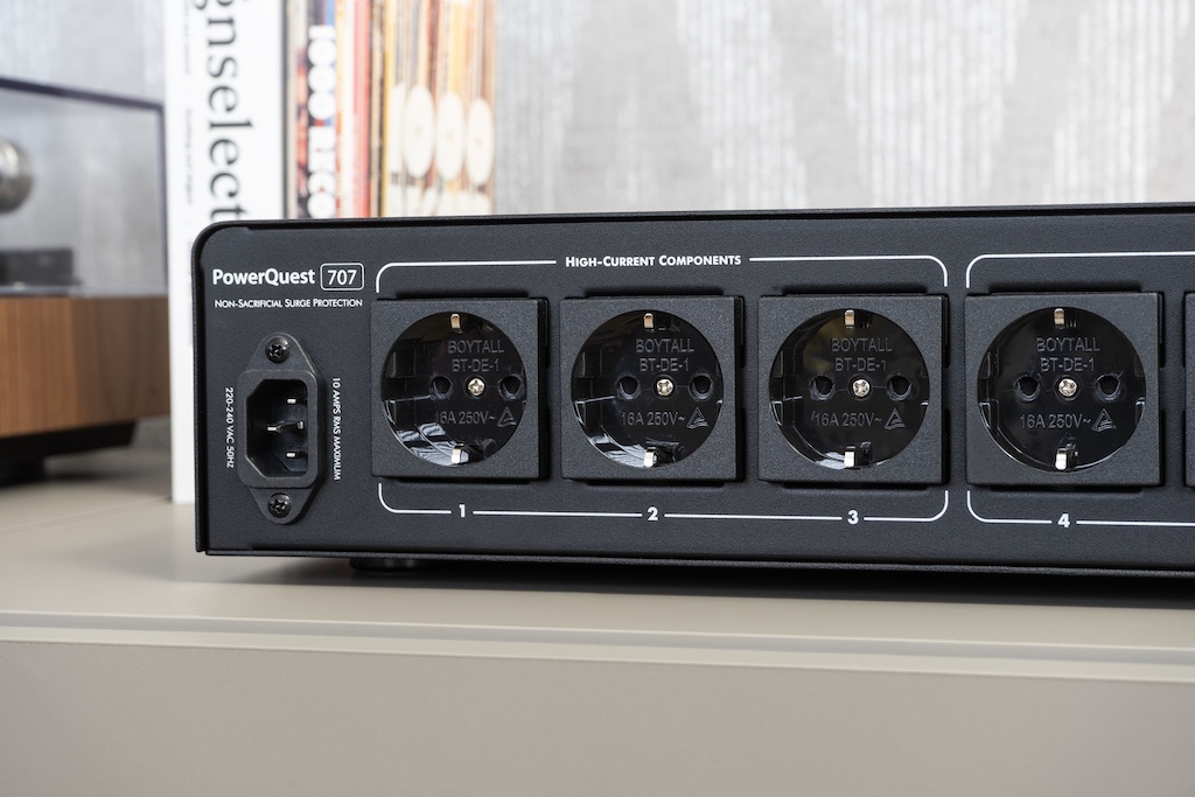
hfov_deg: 28.8
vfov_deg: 19.5
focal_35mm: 70
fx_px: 2324
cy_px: 398
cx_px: 598
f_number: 11
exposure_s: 1/1.25
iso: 125
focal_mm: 70
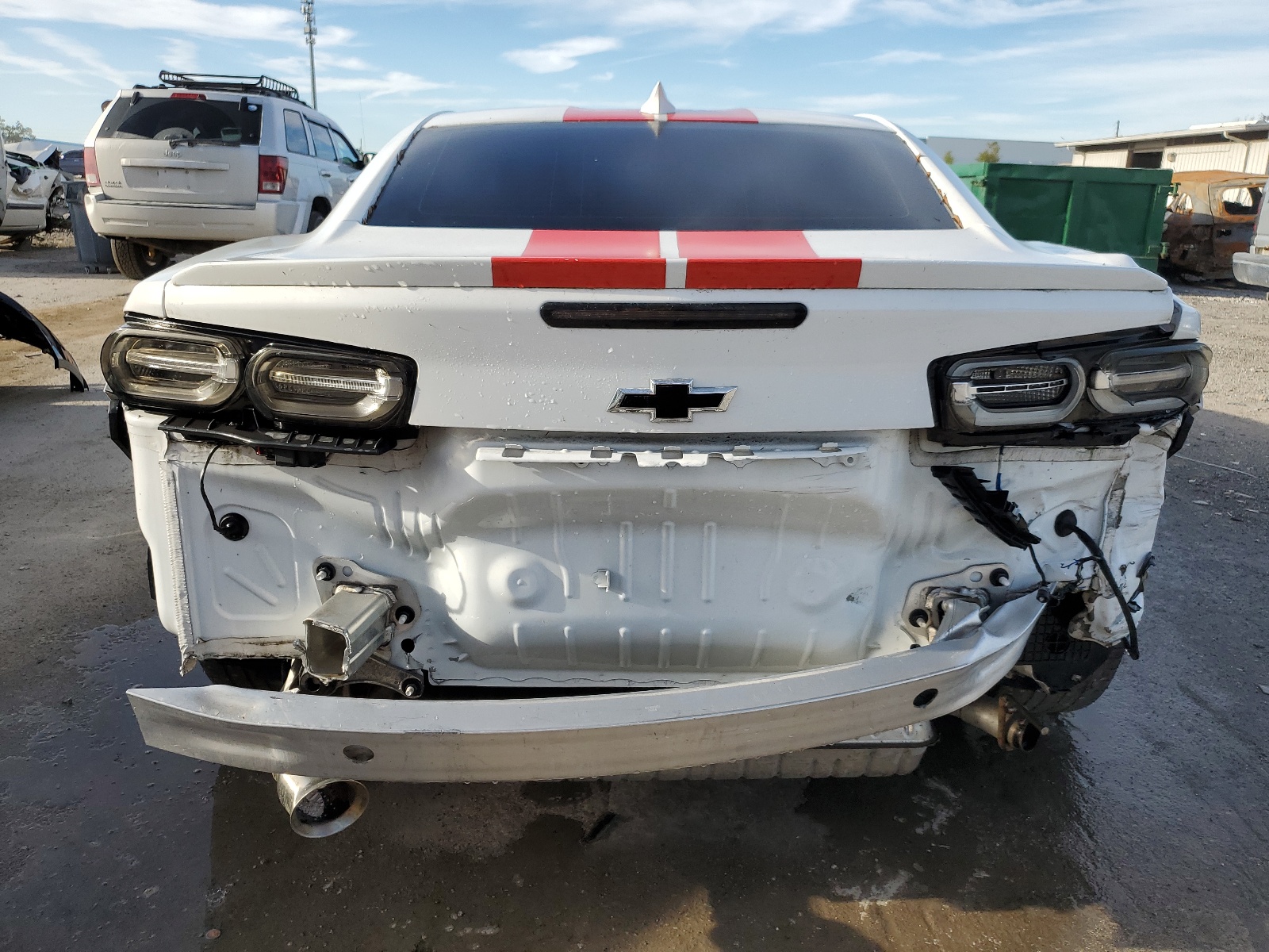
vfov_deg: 53.1
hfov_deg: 67.3
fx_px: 953
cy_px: 476
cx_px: 634
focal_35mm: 26
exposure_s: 1/2000
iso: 50
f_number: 1.5
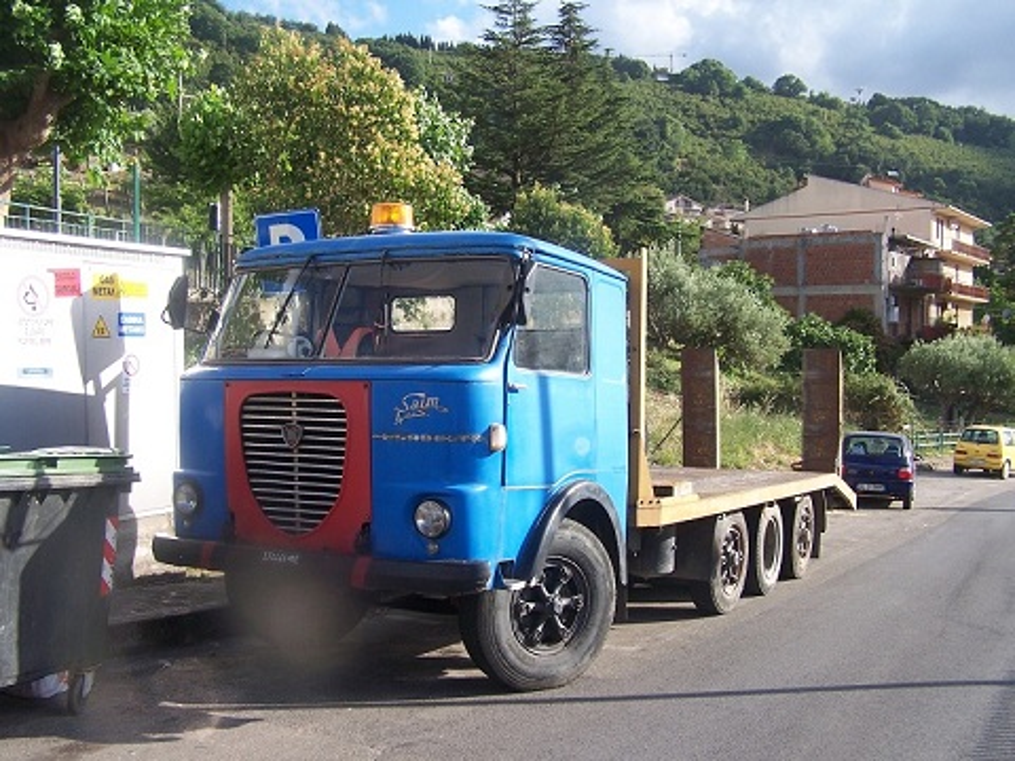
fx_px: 1114
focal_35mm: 38
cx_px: 508
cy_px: 380
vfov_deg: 37.7
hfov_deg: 49.0
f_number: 2.8
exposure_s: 1/500
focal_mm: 6.3
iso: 80
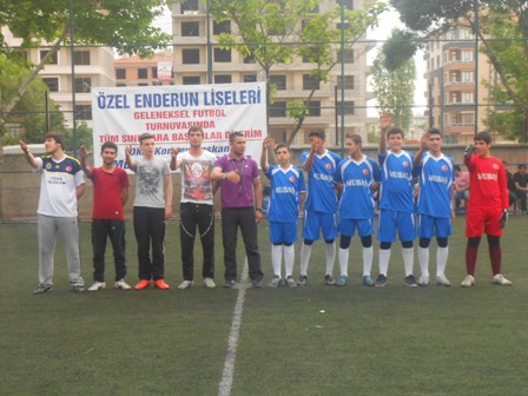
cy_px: 198
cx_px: 264
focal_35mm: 56
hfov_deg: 34.3
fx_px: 854
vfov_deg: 26.1
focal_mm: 10
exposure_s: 1/60
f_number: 4.9
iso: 200
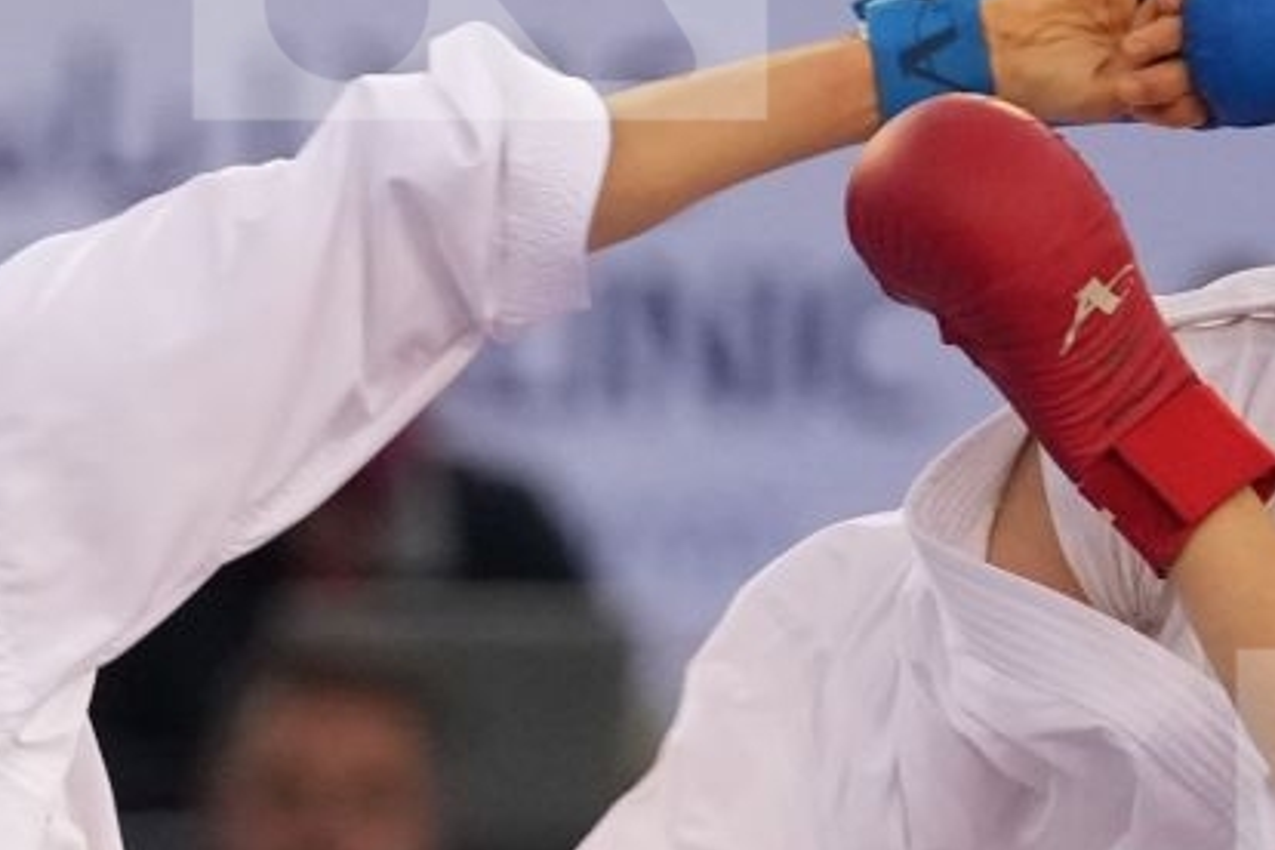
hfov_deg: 1.6
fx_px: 46144
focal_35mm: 1303
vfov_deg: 1.1
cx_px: 480
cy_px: 930
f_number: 2.8
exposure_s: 1/1000
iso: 2000
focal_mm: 200
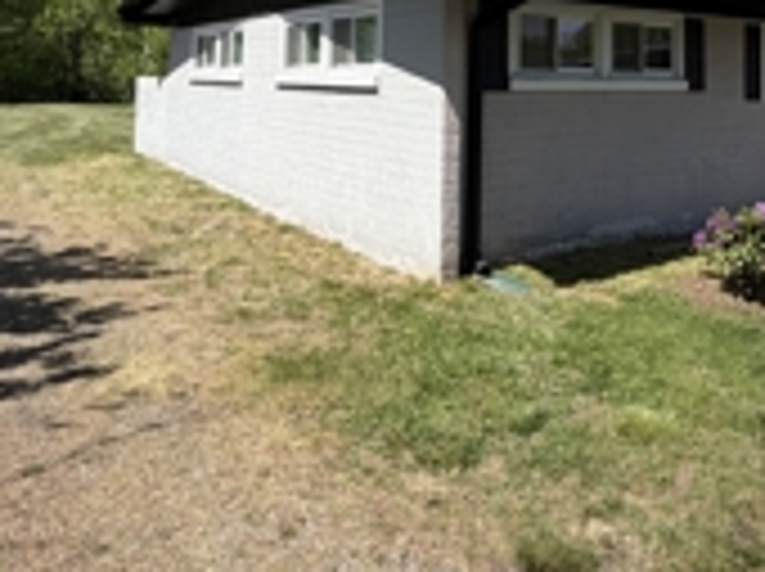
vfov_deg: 38.8
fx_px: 728
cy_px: 23
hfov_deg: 54.7
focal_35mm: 33
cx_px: 486
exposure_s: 1/770
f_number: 2.2
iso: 25
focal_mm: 2.22
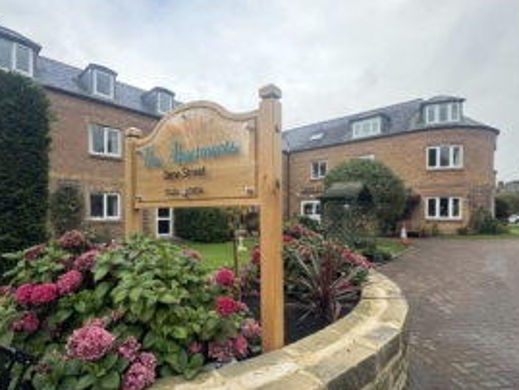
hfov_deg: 84.6
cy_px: 214
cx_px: 248
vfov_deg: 68.6
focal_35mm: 19
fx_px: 285
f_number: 2.2
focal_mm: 2.22
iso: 40
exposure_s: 1/168
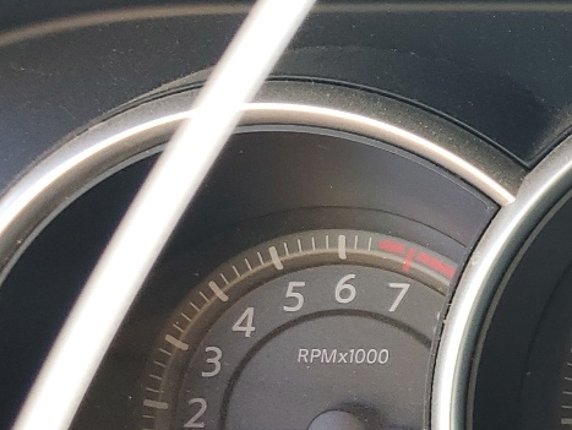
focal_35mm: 89
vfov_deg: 16.2
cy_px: 468
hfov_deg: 19.2
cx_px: 861
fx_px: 1472
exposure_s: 1/145
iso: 50
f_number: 1.5
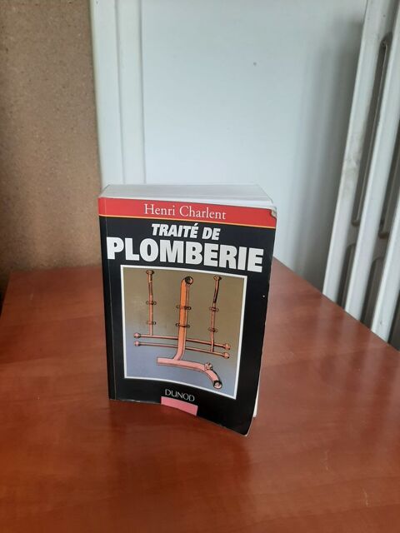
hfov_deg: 53.1
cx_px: 200
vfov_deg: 67.3
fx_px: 401
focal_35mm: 26
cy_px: 266
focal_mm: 3.93
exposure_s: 1/50
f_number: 1.7
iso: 40
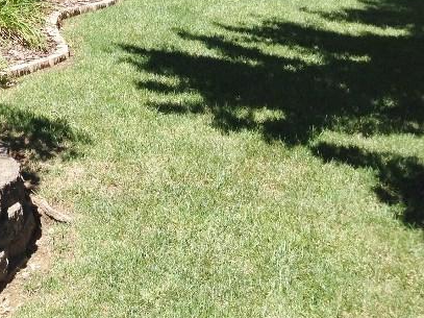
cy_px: -60
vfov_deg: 16.1
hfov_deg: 20.9
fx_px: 1078
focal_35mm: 88
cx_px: -76
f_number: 2.4
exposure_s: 1/812
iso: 50
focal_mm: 4.28
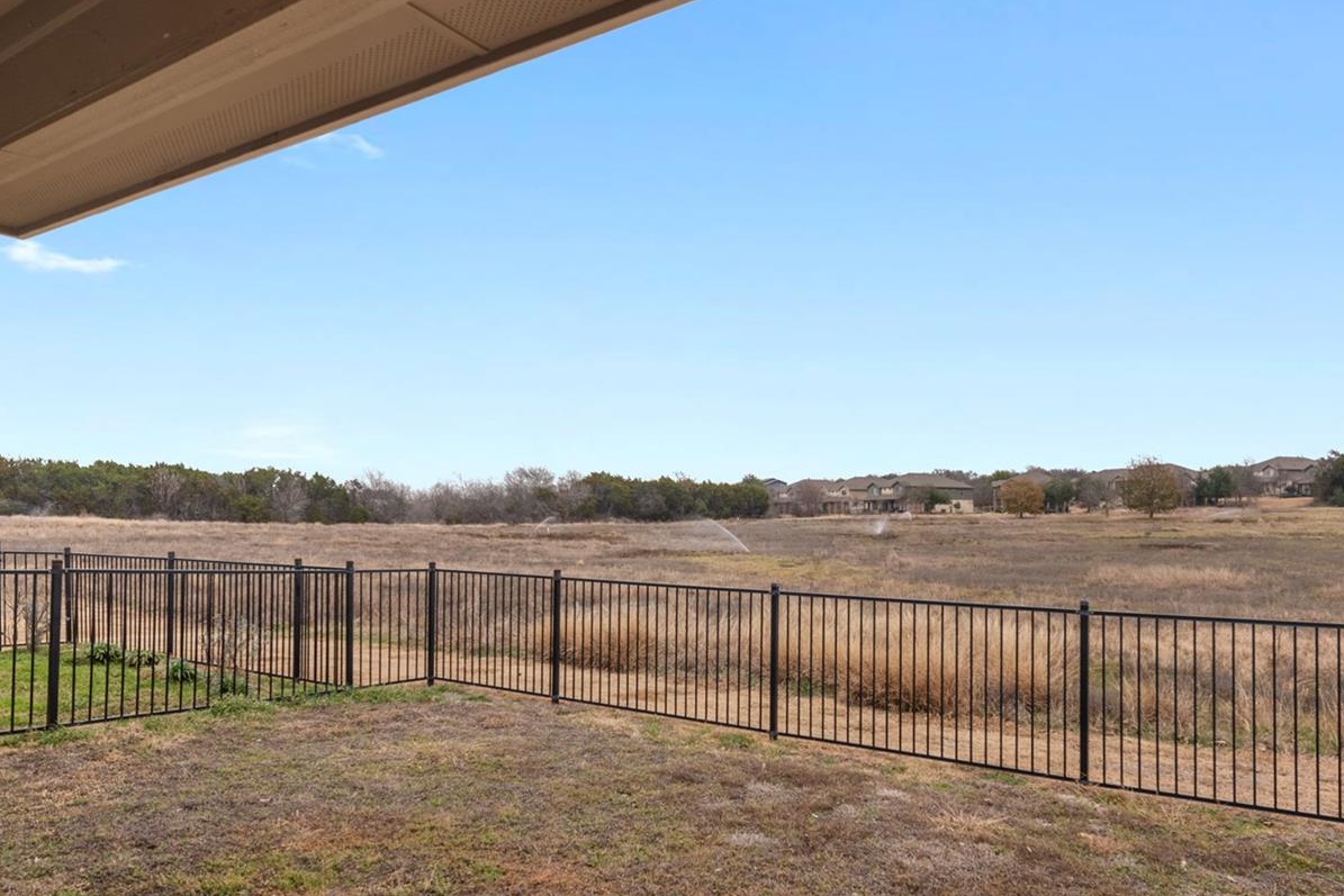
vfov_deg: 52.9
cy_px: 518
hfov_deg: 73.5
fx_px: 896
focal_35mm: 24
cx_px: 738
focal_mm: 14
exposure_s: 1/40
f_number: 8
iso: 400
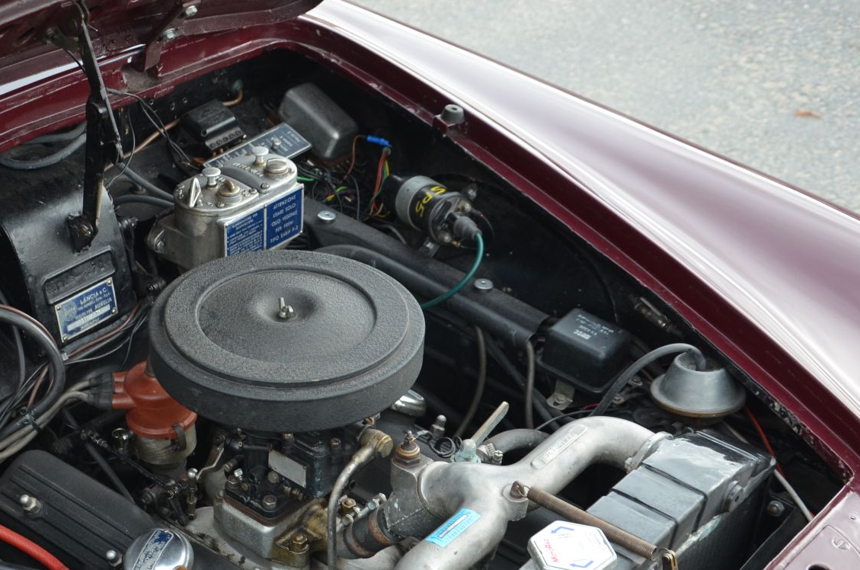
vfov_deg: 22.3
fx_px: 1426
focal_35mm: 60
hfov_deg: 33.0
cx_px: 236
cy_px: 445
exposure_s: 1/80
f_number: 4.5
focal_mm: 25
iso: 400
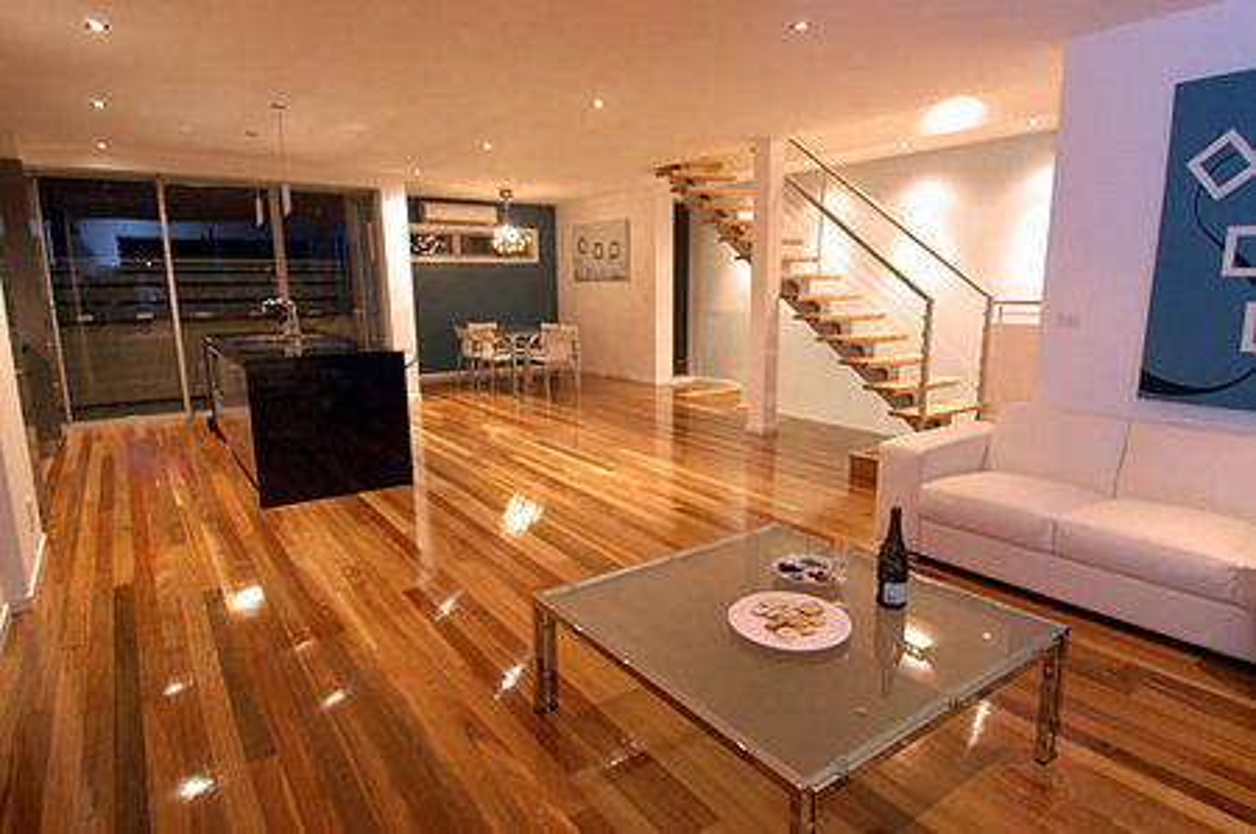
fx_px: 680
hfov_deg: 85.5
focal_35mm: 20
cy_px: 417
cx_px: 628
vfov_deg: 63.1
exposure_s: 1/2
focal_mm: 13
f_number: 8
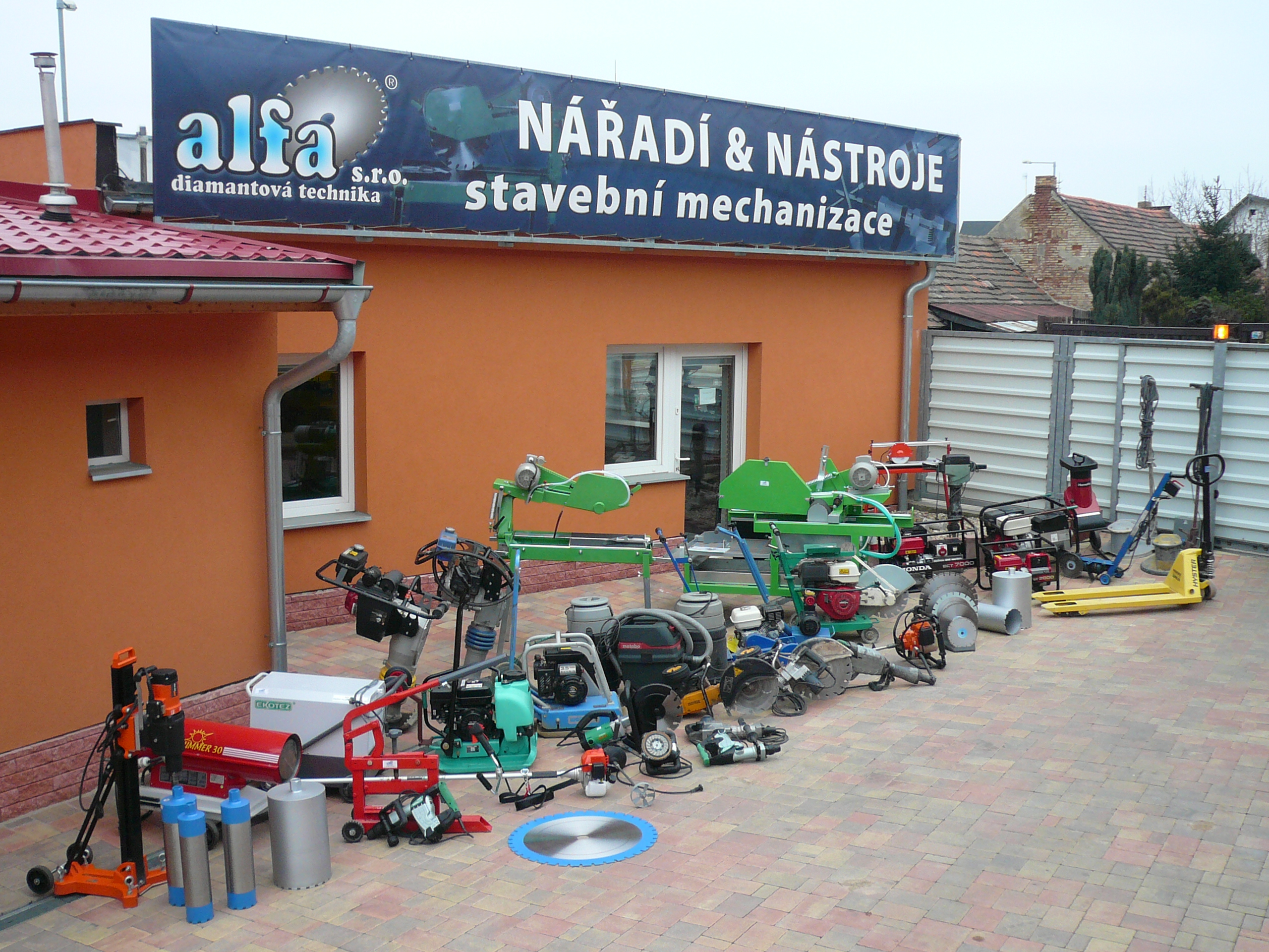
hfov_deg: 51.4
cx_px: 634
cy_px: 476
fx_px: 1320
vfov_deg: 39.7
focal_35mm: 36
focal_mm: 4.9
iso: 100
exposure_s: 1/100
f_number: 2.9
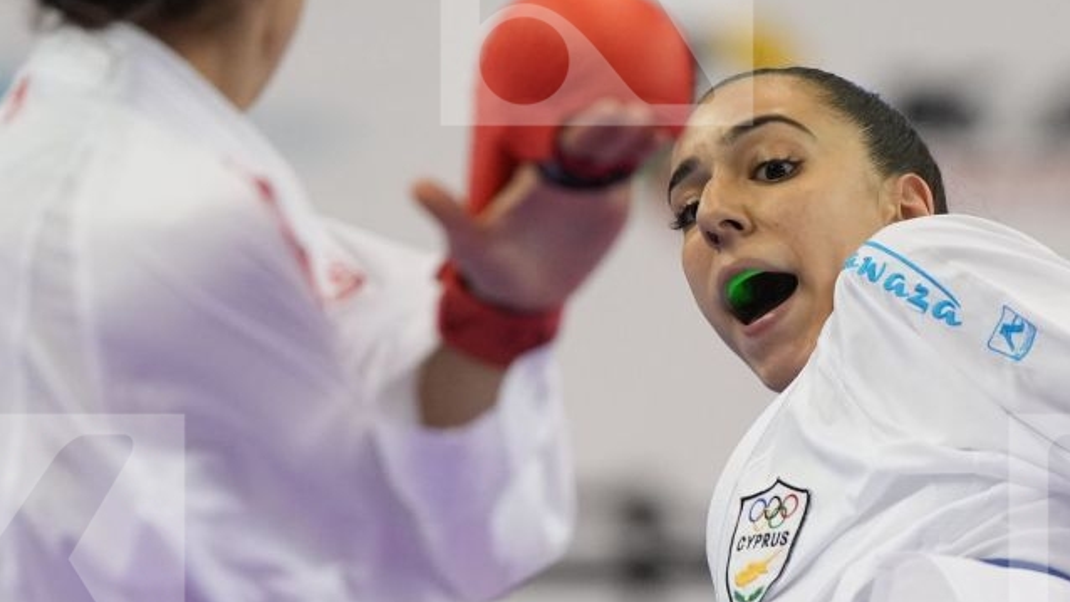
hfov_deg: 3.7
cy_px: 567
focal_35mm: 591
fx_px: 16769
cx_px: 597
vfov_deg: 2.1
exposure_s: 1/1000
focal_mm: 200
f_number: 2.8
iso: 2000
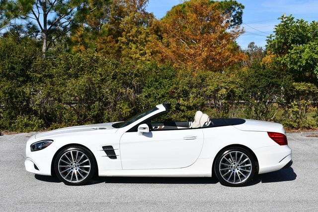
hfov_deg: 33.4
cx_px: 159
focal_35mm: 60
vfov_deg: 22.7
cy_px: 106
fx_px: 530
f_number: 10
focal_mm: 30
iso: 100
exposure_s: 1/400
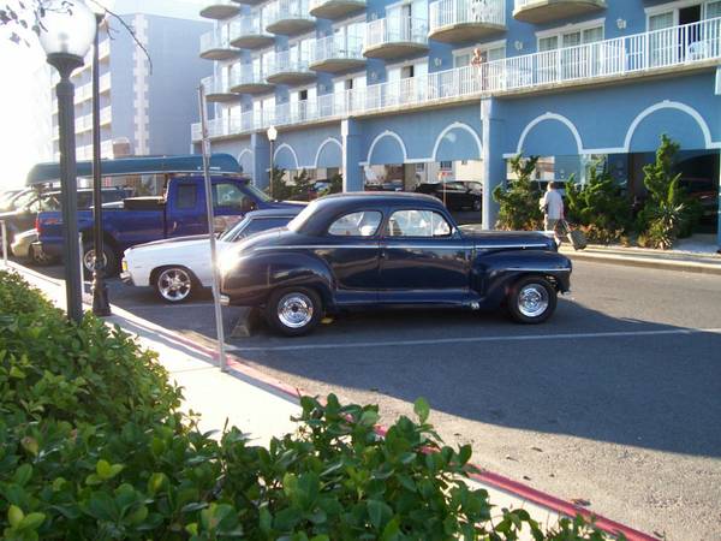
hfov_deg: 54.0
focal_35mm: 34
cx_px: 360
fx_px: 708
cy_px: 270
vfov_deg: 41.8
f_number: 2.7
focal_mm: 5.6
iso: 80
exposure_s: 1/217
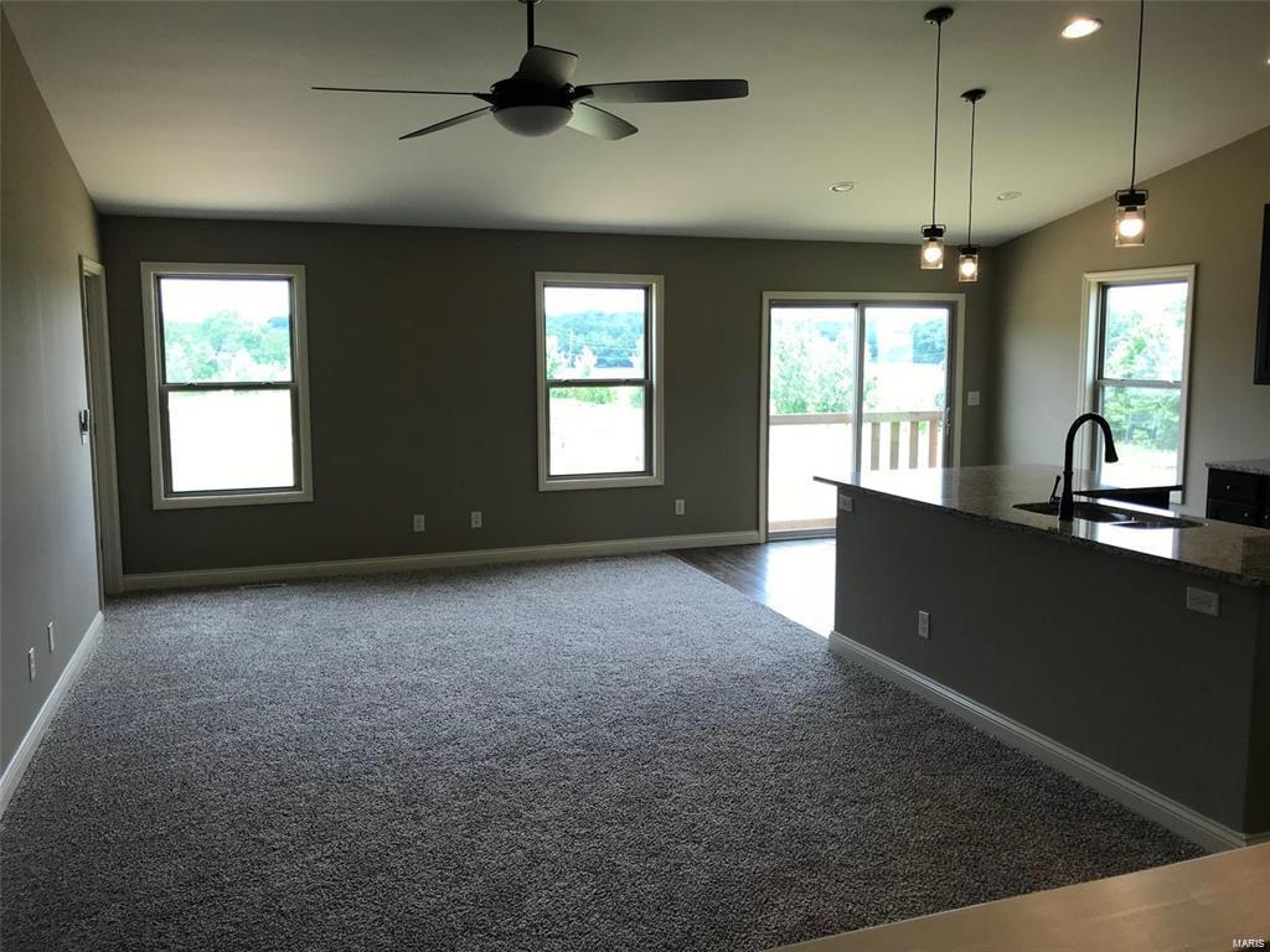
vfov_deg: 49.7
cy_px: 476
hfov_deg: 63.4
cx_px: 635
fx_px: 1027
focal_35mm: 28
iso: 25
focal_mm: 3.99
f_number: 1.8
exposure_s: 1/120
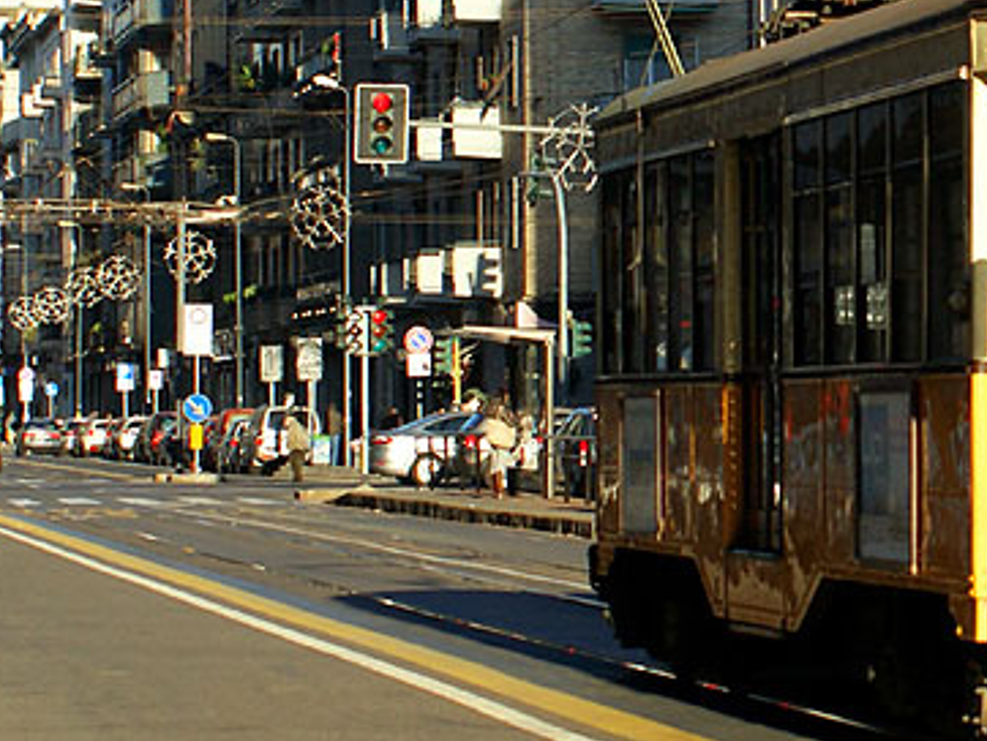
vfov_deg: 8.1
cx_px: 1333
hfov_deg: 10.5
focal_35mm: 183
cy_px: 87
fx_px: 5232
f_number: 5.6
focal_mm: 45
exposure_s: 1/500
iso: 200
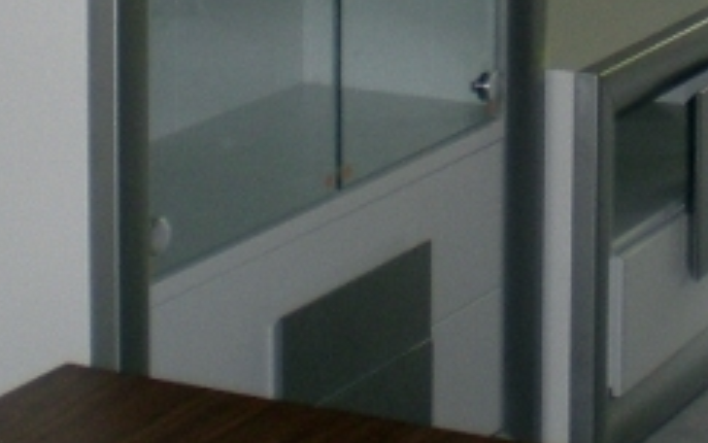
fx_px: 2876
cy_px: -273
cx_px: 554
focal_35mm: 149
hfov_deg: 14.0
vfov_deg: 8.6
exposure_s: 1/30
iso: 128
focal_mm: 6.3
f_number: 3.1
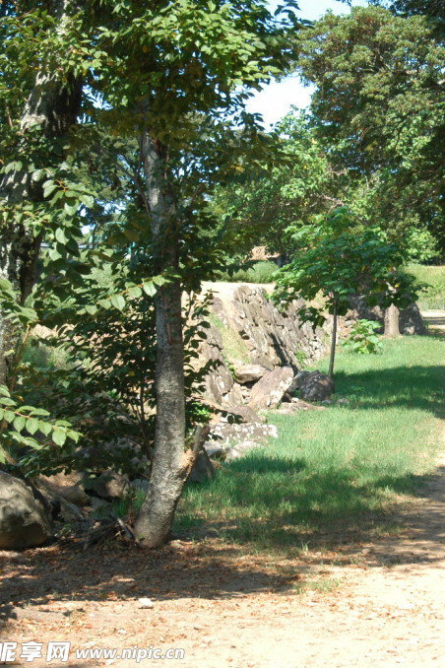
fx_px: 1594
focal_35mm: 86
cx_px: 480
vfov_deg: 23.6
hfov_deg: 15.5
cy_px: 334
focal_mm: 38
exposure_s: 1/160
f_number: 6.3
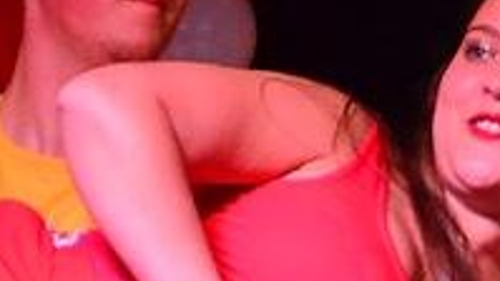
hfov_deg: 3.9
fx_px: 7344
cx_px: 85
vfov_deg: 2.2
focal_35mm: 554
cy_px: 286
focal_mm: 65
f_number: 5.6
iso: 3200
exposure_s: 1/250
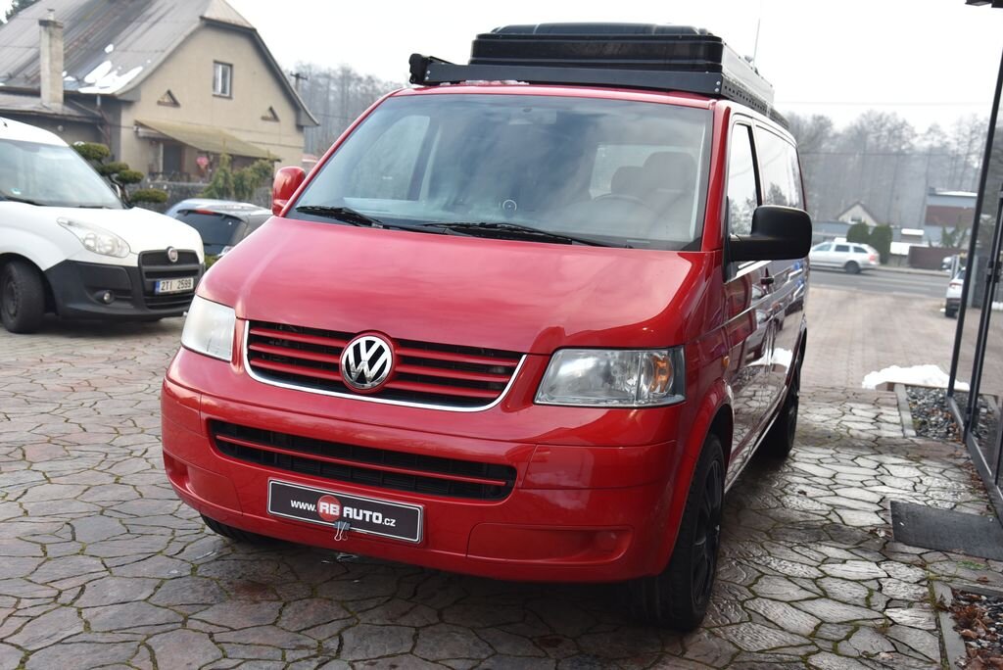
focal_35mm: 38
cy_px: 335
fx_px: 1059
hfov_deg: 50.7
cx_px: 502
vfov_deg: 35.1
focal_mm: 38
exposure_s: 1/100
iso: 500
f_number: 5
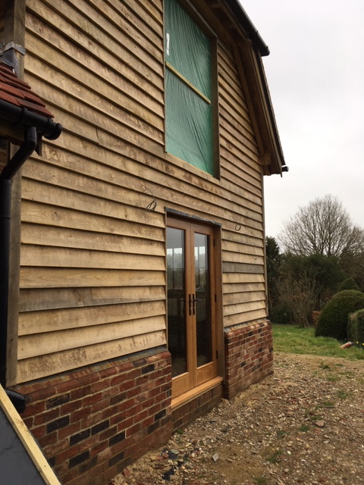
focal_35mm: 29
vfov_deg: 61.7
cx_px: 182
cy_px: 242
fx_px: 407
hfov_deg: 48.2
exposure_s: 1/289
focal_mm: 4.15
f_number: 2.2
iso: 25
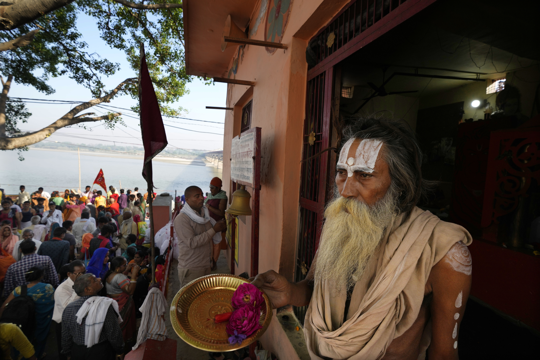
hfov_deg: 96.7
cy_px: 180
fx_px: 240
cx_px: 270
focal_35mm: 16
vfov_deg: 73.7
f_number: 6.3
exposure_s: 1/320
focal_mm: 16
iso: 400
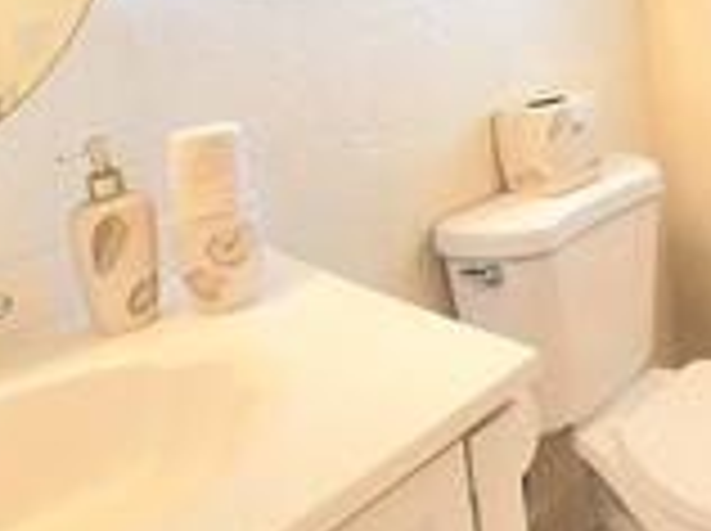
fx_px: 677
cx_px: 702
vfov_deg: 38.1
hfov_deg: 46.8
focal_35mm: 33
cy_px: 0
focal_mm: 2.2
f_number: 2.2
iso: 100
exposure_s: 1/120
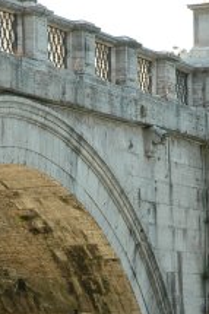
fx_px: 1901
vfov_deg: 9.4
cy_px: 321
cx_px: 49
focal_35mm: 218
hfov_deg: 6.3
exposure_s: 1/125
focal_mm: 52
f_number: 5.6
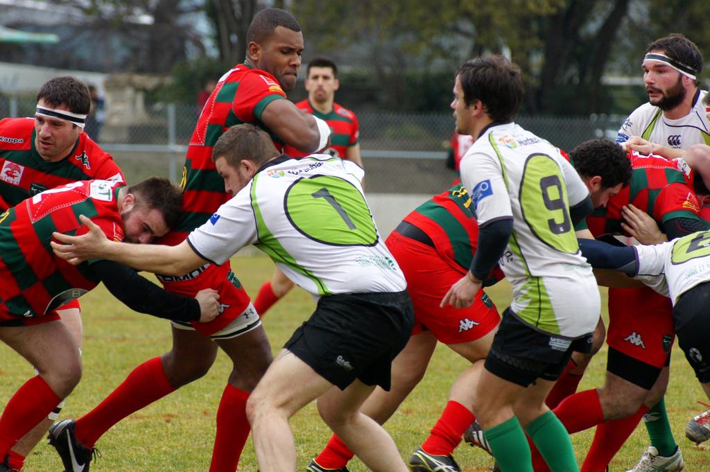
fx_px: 6799
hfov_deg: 6.0
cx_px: 355
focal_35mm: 345
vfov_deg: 4.0
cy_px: 236
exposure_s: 1/640
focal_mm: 230
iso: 800
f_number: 6.3
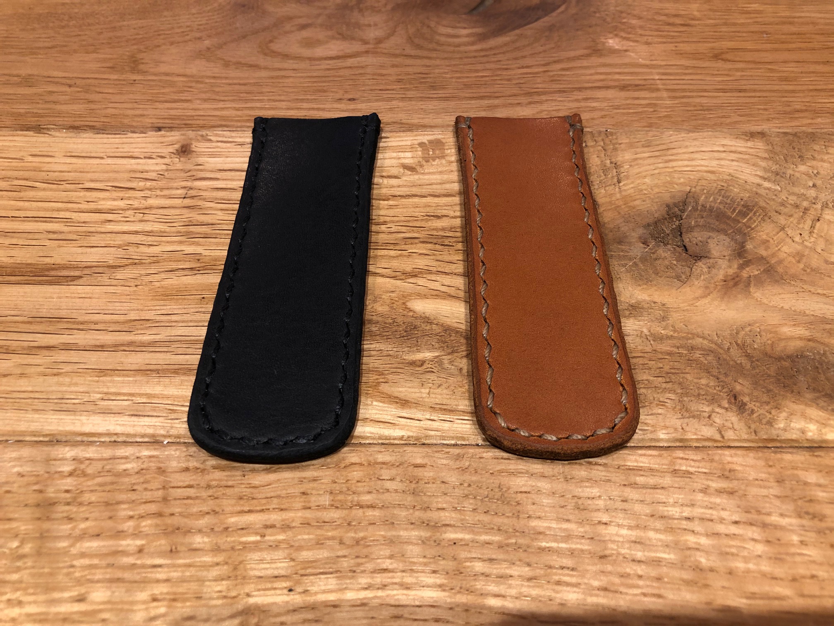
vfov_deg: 49.7
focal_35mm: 28
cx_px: 417
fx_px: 675
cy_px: 313
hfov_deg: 63.4
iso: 32
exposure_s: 1/25
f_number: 1.8
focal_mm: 3.99
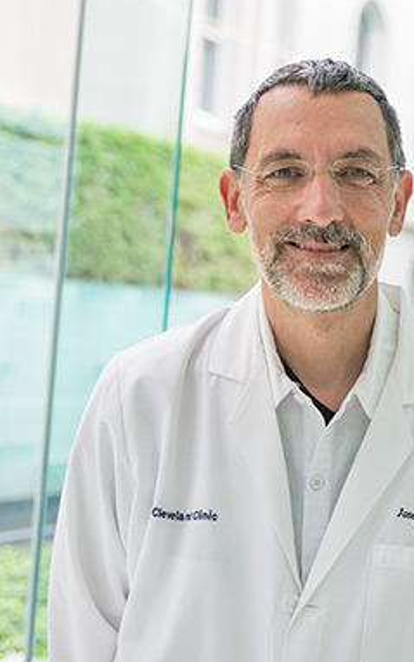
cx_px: 350
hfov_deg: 19.7
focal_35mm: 65
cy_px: 330
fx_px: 1173
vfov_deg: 31.5
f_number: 3.3
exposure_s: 1/750
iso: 200
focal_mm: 42
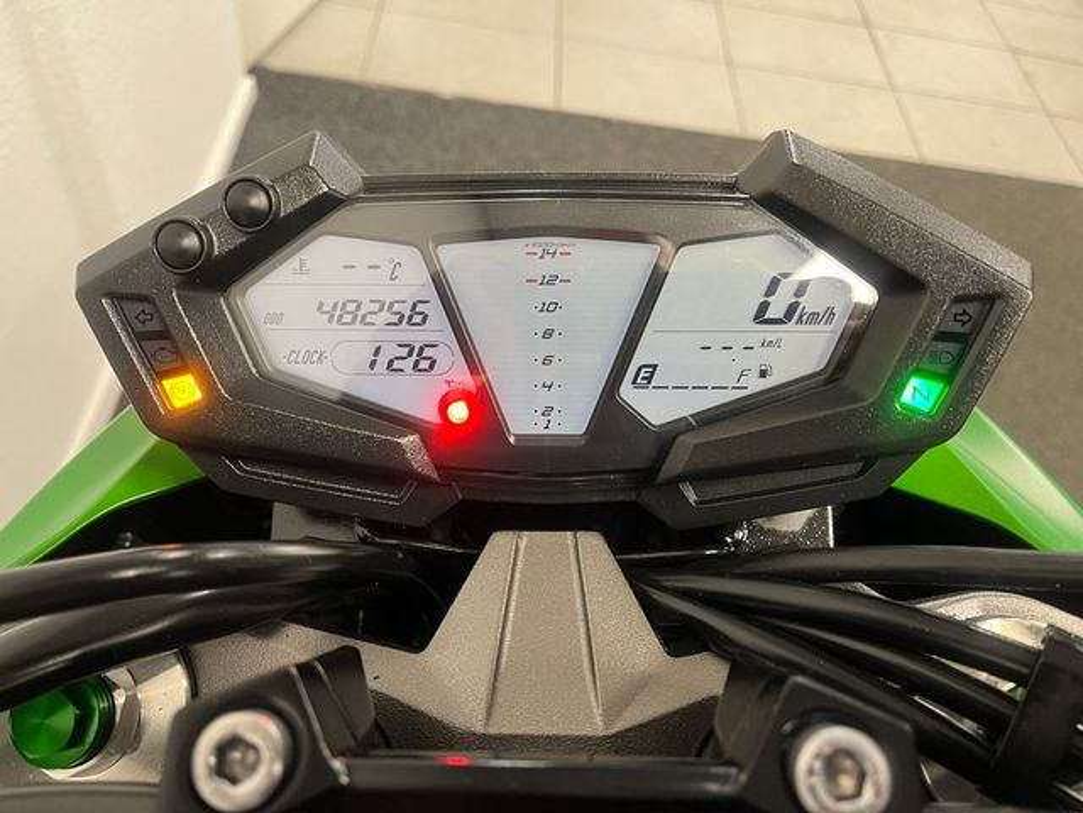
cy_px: 406
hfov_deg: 67.3
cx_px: 542
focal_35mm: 26
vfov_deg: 53.1
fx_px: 813
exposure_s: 1/50
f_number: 1.6
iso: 200
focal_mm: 5.1
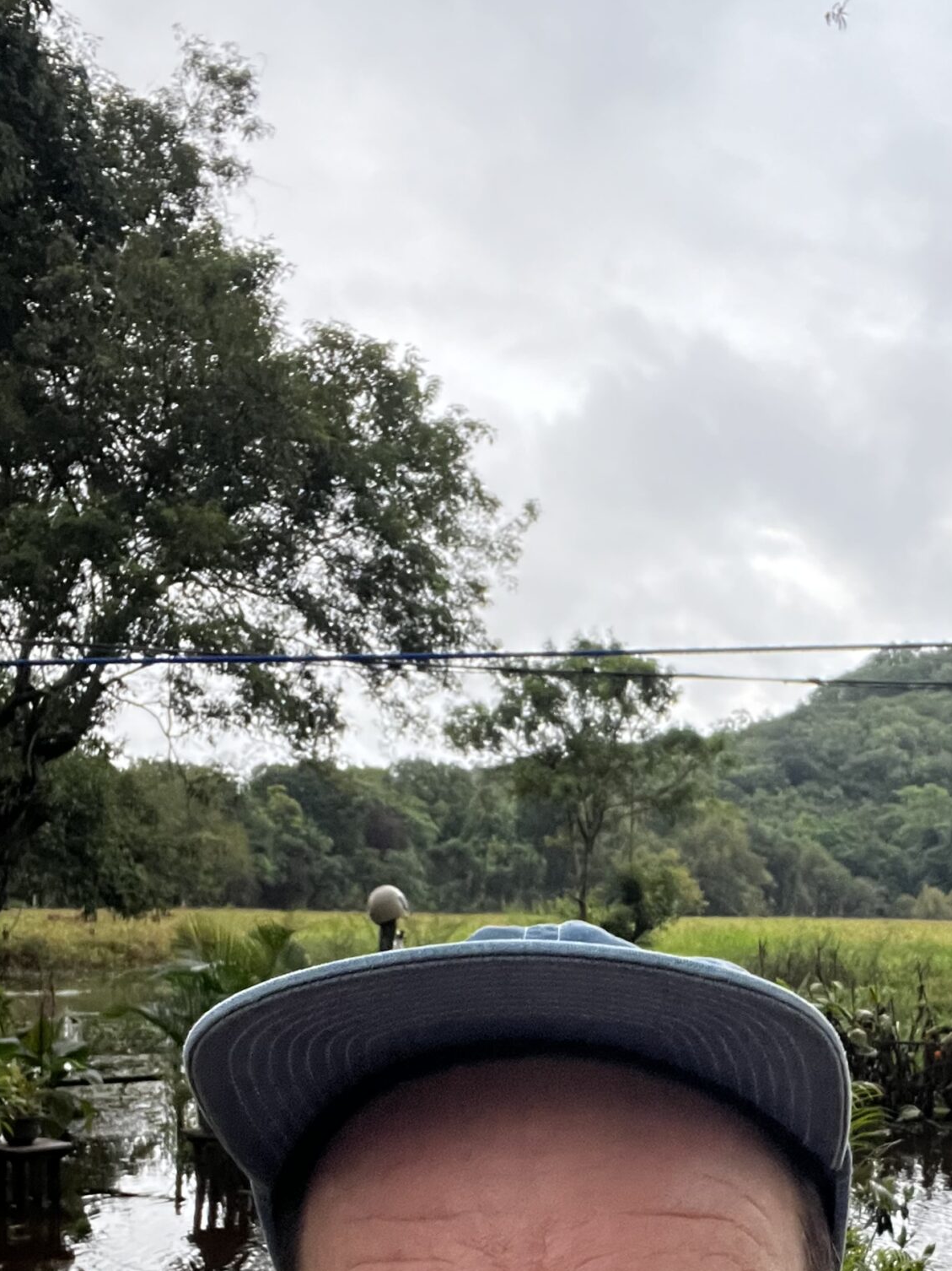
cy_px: 1052
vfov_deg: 36.0
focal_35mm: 51
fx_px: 1871
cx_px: 807
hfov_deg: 27.8
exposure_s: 1/58
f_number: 2.2
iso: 400
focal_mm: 2.71
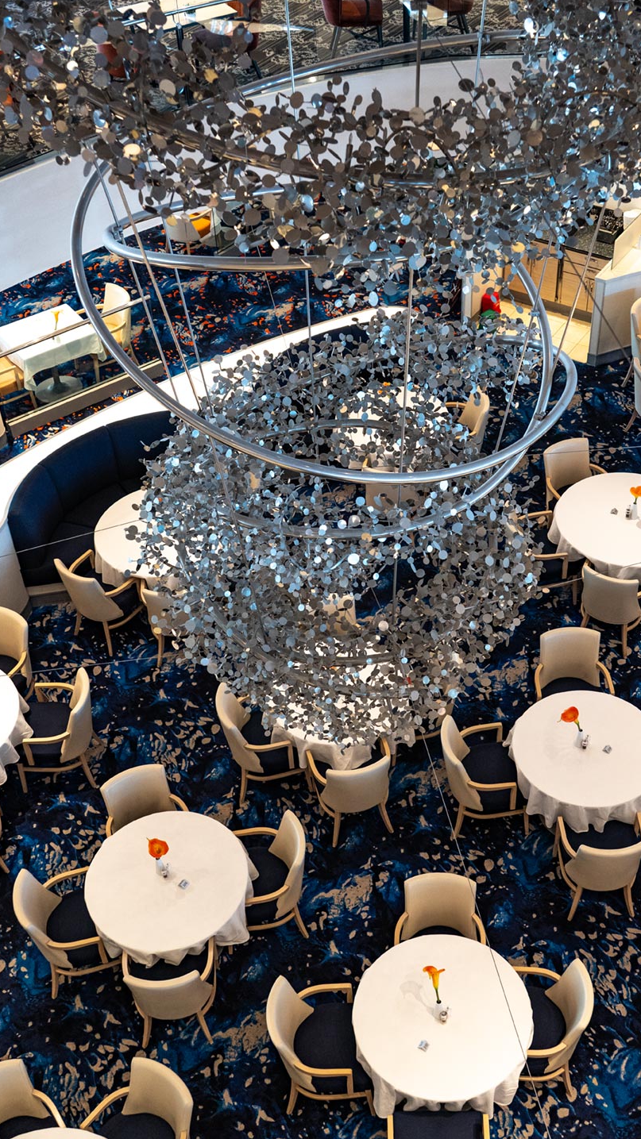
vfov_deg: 49.1
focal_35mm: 41
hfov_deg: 28.7
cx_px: 376
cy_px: 568
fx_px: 1249
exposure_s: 1/80
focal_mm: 26.2
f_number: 4
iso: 800
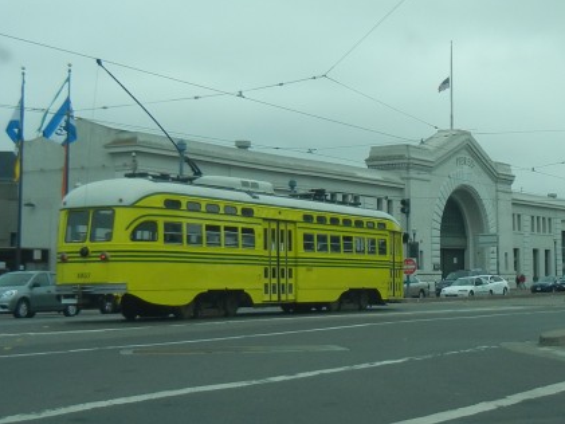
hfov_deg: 25.9
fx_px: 1192
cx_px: 491
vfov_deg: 20.1
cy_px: 145
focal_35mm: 73
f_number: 7
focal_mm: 5.4
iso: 160
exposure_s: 1/369
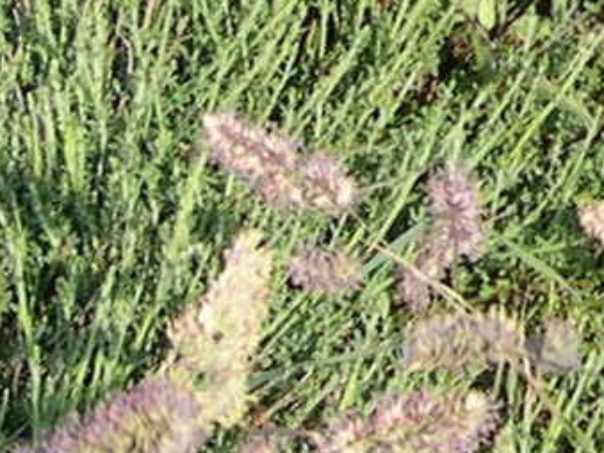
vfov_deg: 5.7
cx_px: 1304
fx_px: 4448
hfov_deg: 7.4
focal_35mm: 255
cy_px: -533
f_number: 7.6
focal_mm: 8
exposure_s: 1/96
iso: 100
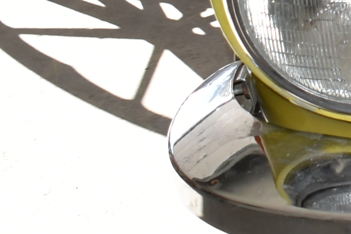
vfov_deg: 5.6
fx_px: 2347
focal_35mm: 241
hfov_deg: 7.5
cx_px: 1051
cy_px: -262
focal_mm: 21
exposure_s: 1/125
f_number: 5.6
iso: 100
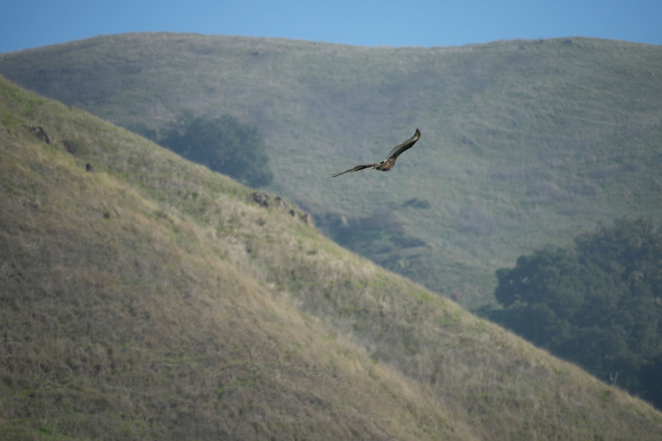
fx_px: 5516
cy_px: 220
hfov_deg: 6.9
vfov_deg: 4.6
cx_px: 331
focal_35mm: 300
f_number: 7.1
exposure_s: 1/1000
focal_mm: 300
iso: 400
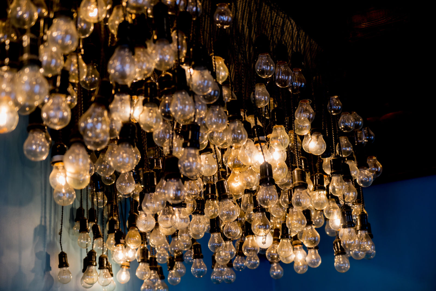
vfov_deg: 19.5
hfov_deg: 28.8
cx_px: 218
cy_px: 146
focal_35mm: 70
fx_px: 848
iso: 320
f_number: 4
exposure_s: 1/80
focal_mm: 70
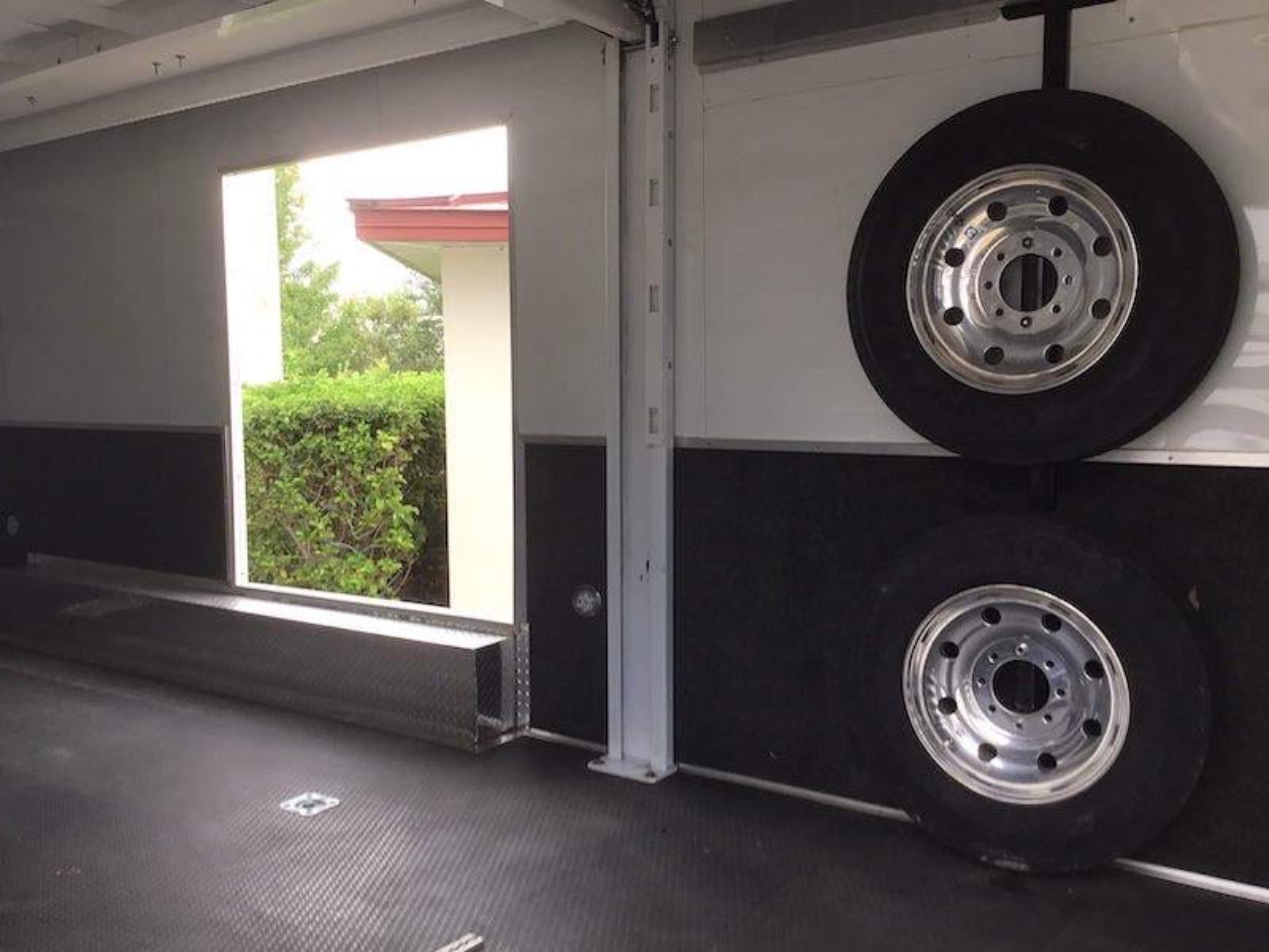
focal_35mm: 31
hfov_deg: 58.4
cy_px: 476
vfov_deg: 45.4
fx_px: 1136
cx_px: 634
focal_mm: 3.3
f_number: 2.4
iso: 25
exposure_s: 1/60
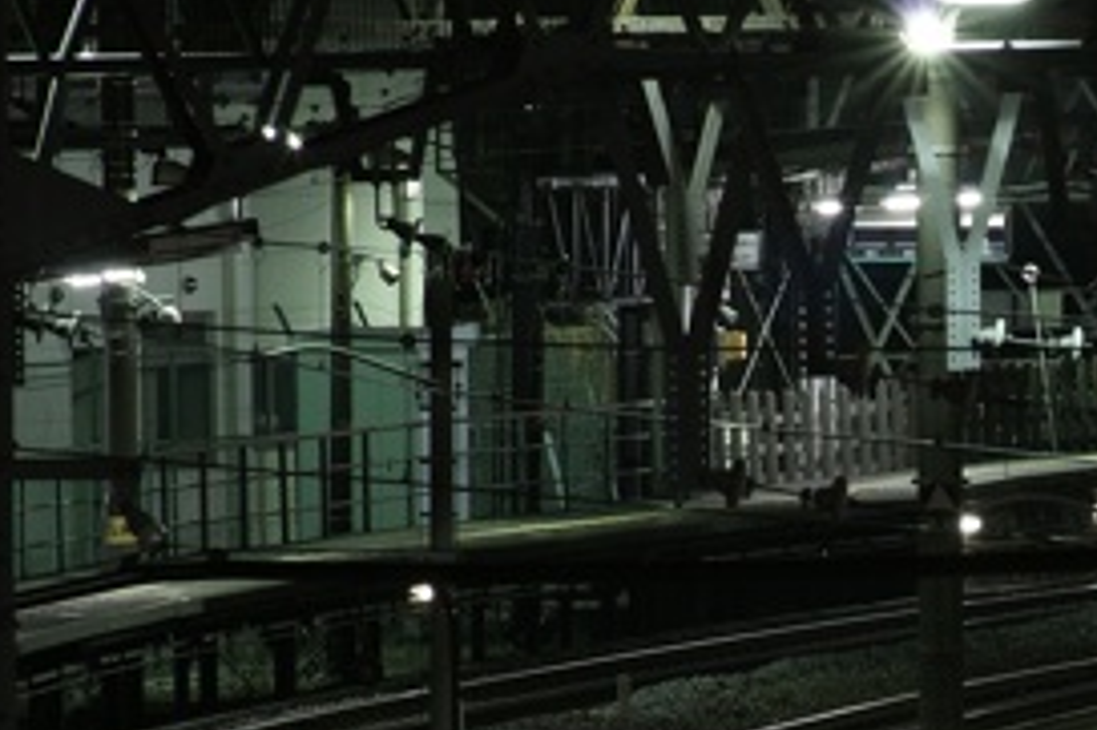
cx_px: 1069
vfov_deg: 1.8
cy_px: 682
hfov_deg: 2.7
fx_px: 22900
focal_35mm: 752
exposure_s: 5
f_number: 9
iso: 100
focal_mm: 200
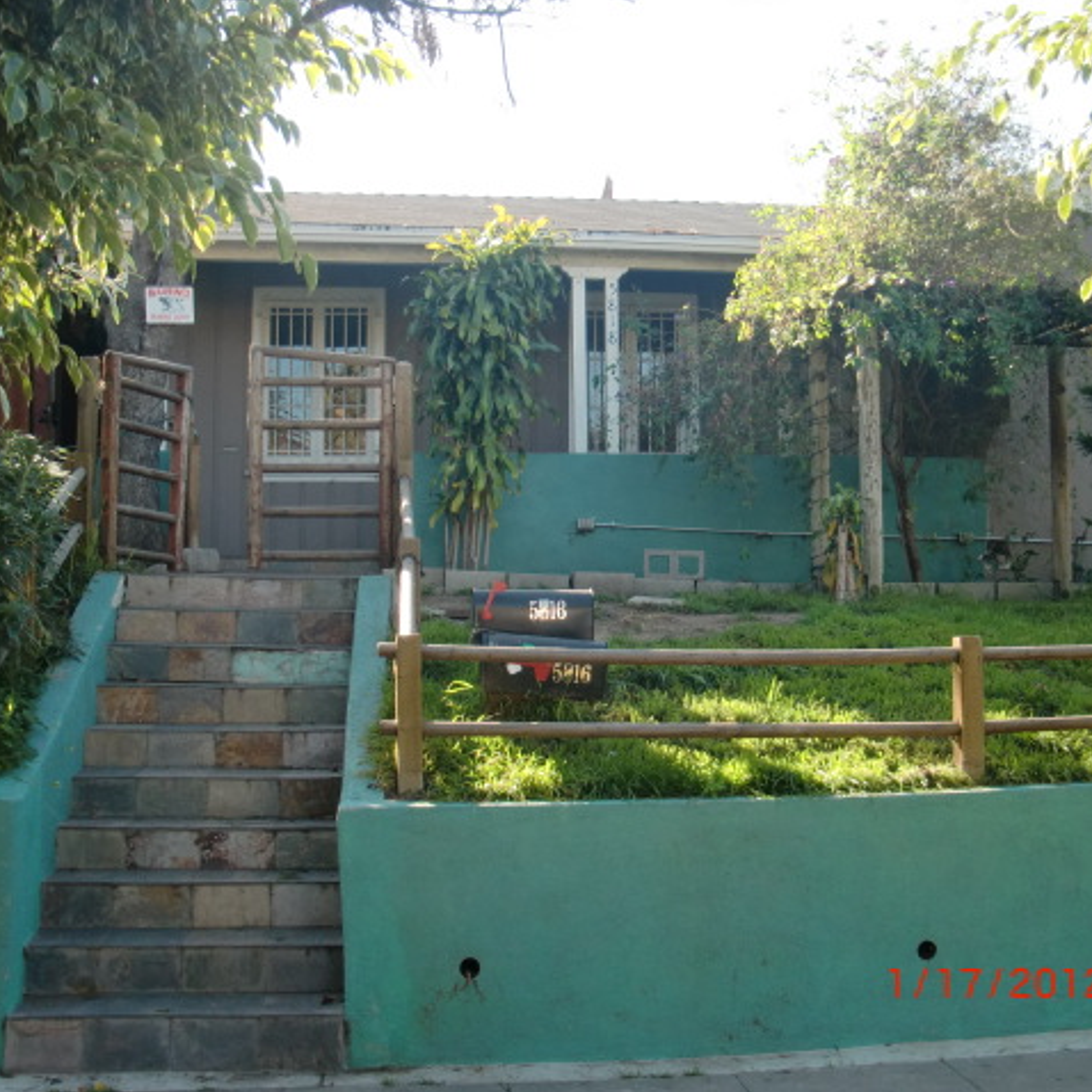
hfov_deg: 37.4
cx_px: 644
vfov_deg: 37.6
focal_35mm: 45
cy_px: 546
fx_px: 1606
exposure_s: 1/100
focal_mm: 6.66
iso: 64
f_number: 3.9
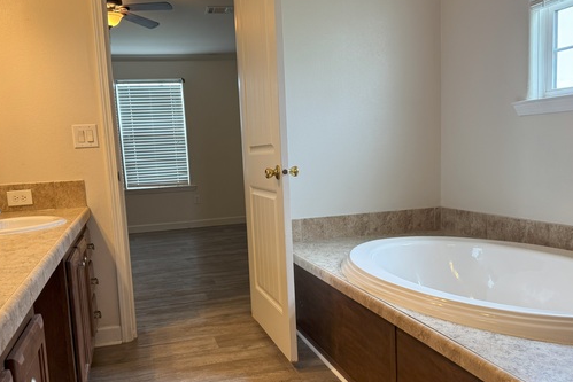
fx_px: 509
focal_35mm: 32
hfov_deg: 58.6
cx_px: 258
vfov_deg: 41.0
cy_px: 226
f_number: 1.78
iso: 160
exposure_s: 1/120
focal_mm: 6.76
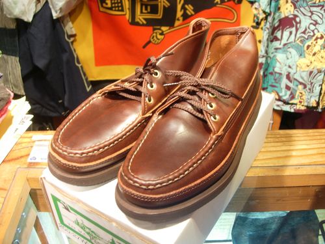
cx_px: 162
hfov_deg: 49.0
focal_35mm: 38
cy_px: 122
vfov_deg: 37.7
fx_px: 357
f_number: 2.8
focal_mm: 7.8
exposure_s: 1/4
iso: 115
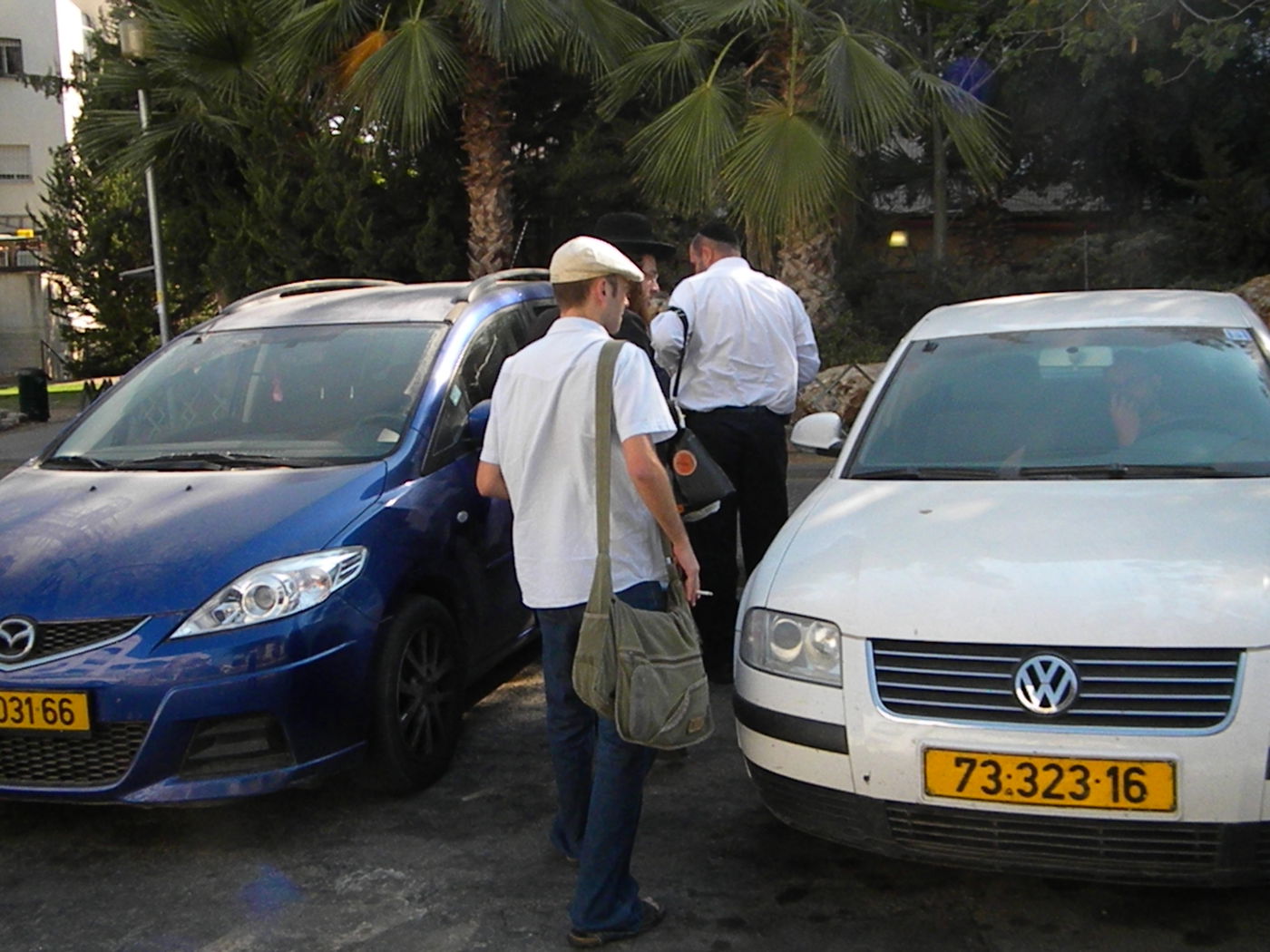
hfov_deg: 51.4
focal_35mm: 36
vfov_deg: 39.7
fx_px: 1321
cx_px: 635
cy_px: 476
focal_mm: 6.4
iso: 720
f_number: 7.4
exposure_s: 1/774
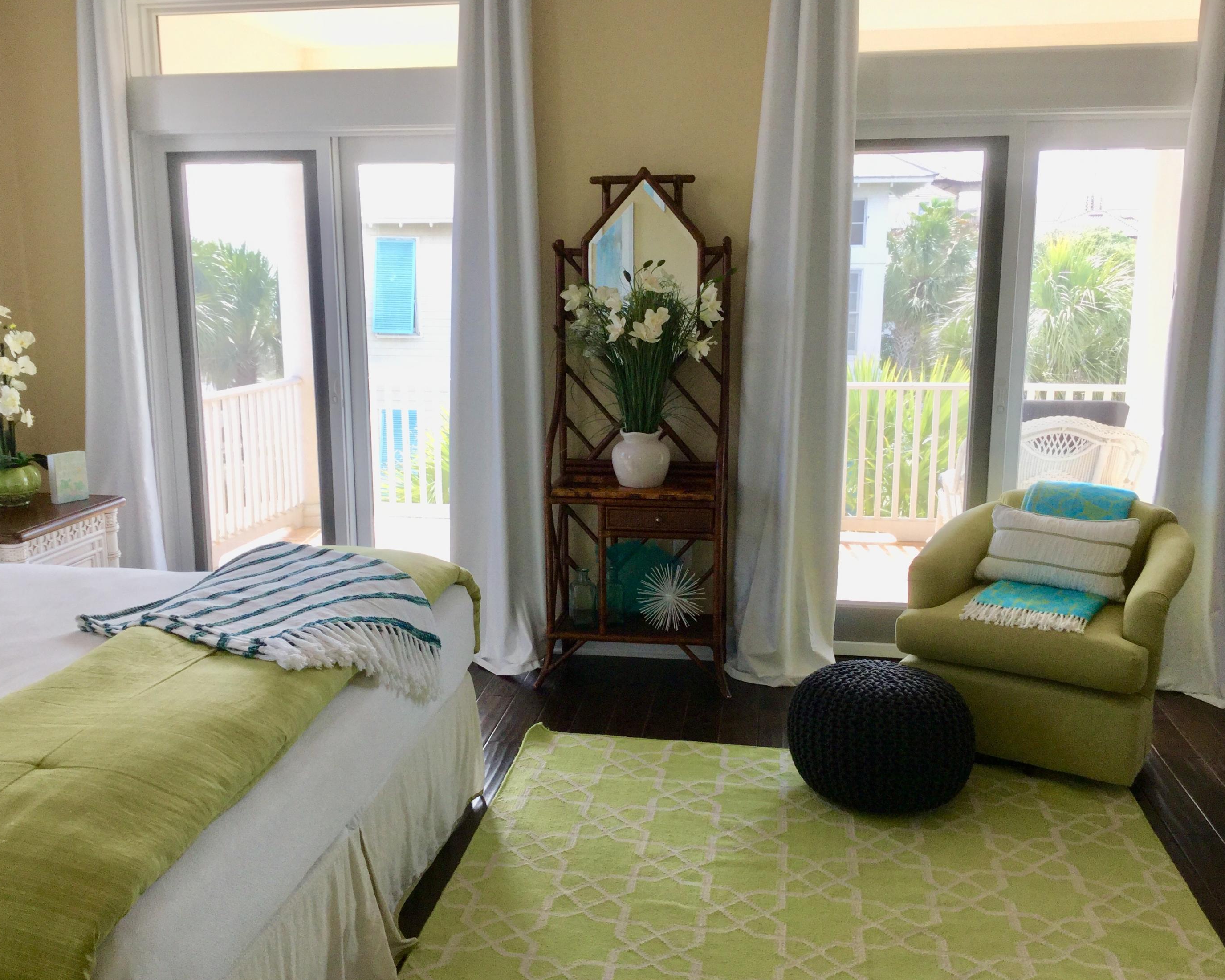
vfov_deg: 44.5
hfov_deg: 54.2
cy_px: 489
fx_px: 1196
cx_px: 587
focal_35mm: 33
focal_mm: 3.3
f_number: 2.4
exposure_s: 1/120
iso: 32
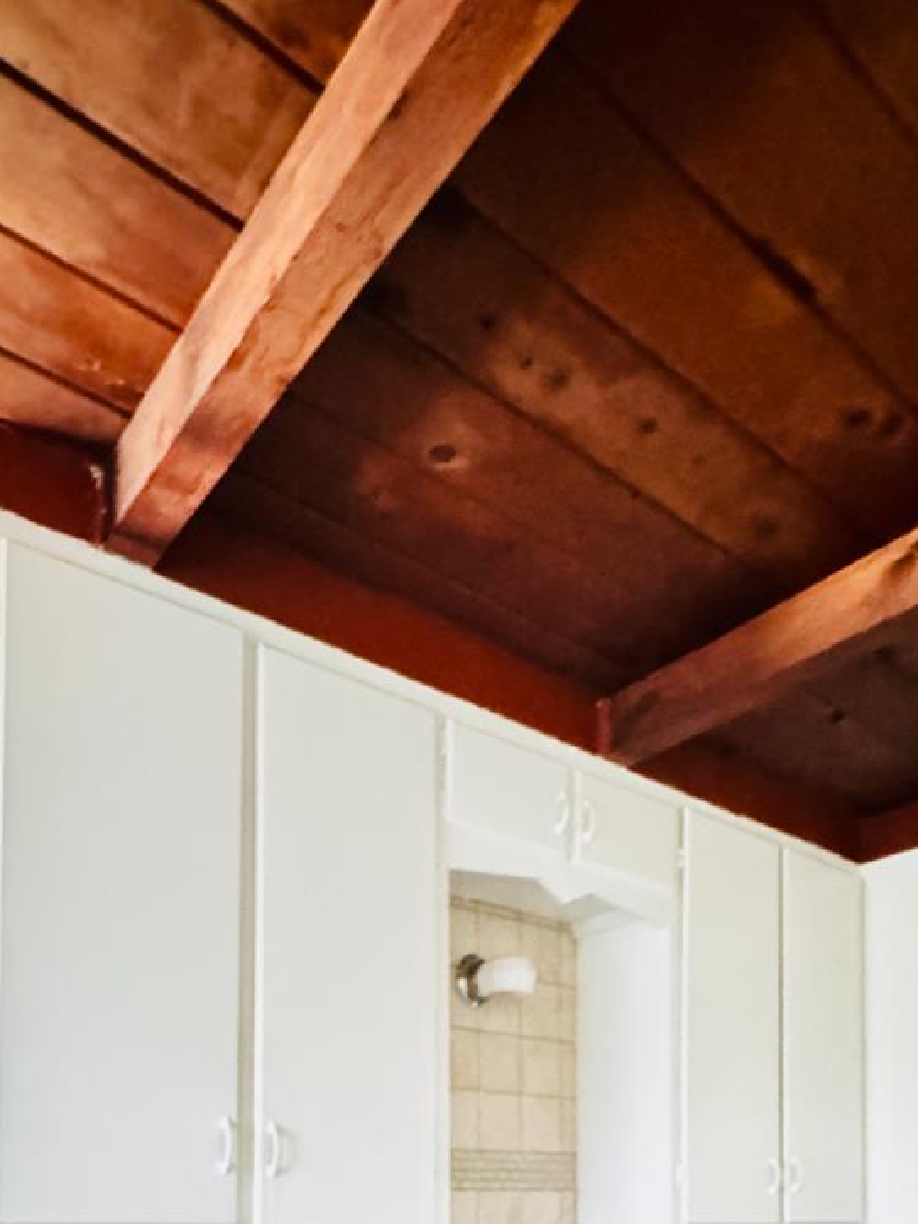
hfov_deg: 47.8
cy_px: 1194
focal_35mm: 29
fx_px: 1025
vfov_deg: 51.0
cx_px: 349
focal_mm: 2.22
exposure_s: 1/24
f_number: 2.2
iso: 2500
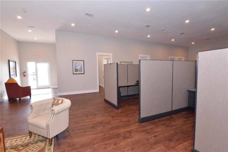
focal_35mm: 16
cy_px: 76
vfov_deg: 72.0
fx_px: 104
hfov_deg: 95.0
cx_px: 114
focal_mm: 11
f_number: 7.1
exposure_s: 1/100
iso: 2500
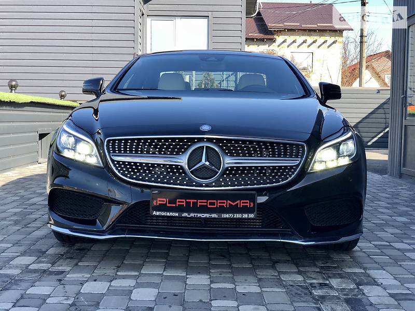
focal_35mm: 52
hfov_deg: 36.8
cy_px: 156
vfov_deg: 28.0
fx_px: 623
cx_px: 208
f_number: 2.4
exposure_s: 1/242
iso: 20
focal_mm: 6
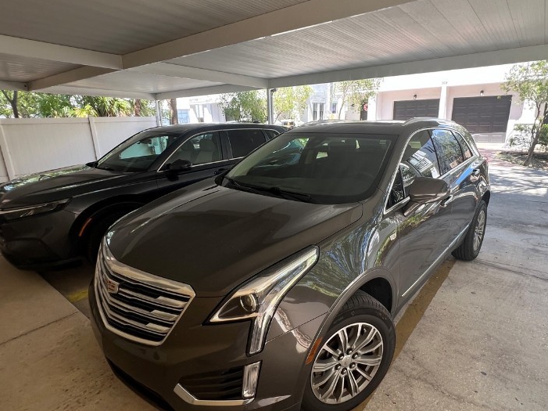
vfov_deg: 68.6
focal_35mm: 19
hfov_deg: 84.6
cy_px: 211
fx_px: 301
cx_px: 287
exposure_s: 1/99
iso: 40
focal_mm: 1.57
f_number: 1.8
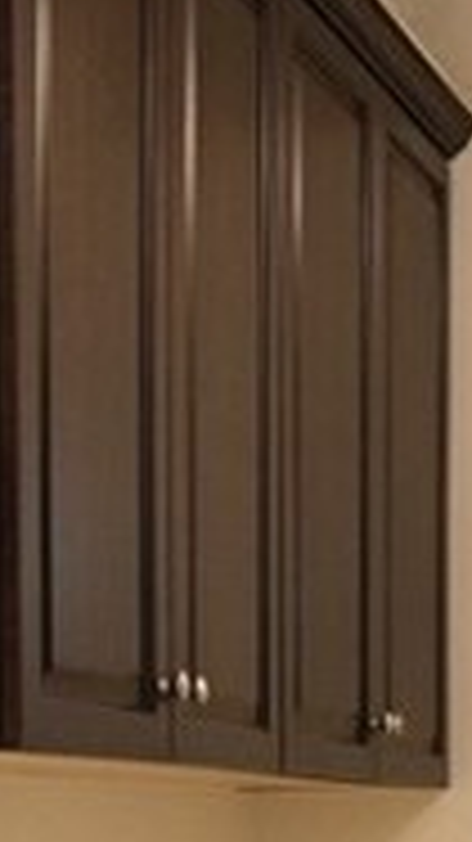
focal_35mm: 112
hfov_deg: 10.4
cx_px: 710
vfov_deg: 18.5
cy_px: 903
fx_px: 2492
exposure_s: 1/125
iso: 800
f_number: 7.1
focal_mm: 13
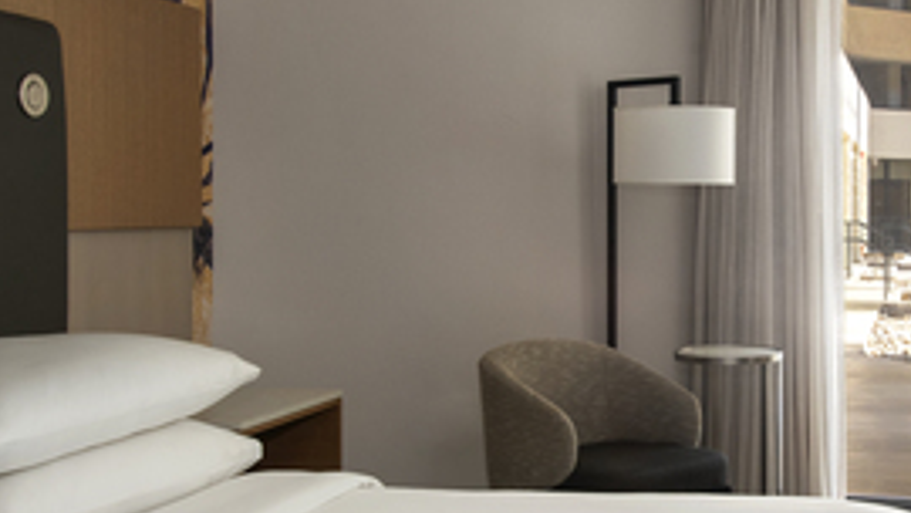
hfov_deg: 36.0
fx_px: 1353
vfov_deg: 21.4
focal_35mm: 56
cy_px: 349
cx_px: 725
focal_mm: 24
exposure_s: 1
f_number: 11
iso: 400
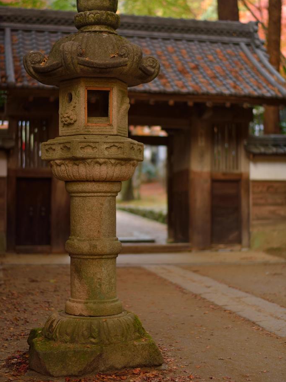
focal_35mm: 63
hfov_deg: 23.3
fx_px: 694
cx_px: 143
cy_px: 177
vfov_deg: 30.7
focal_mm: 58
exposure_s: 1/60
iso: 220
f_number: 1.4
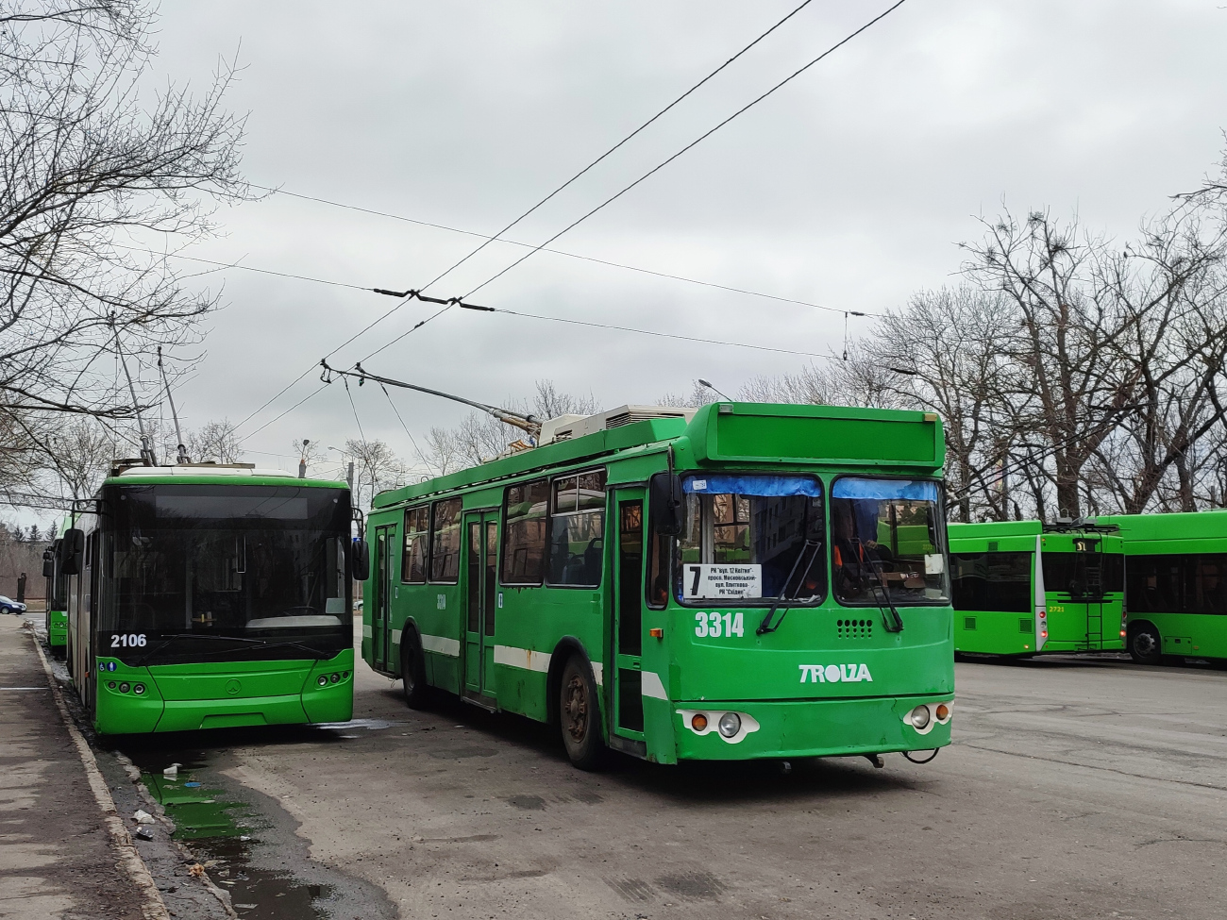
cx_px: 614
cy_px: 460
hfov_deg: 69.4
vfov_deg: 54.9
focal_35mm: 25
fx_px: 886
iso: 50
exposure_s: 1/260
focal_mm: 6.04
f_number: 1.9
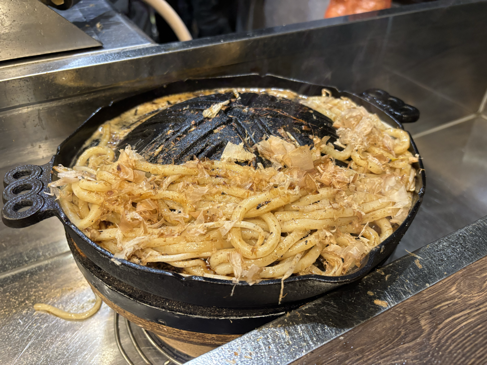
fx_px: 366
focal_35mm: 26
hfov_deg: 67.3
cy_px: 182
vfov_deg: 53.1
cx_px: 244
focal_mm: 5.96
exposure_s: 1/50
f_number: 1.6
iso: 320
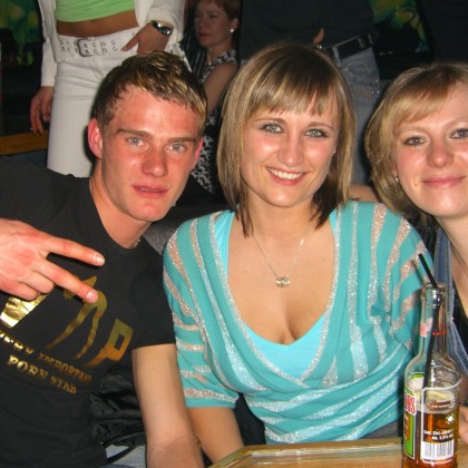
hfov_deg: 35.3
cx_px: 199
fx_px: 734
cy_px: 218
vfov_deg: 35.3
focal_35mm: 48
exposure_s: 1/60
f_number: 2.8
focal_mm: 7.9
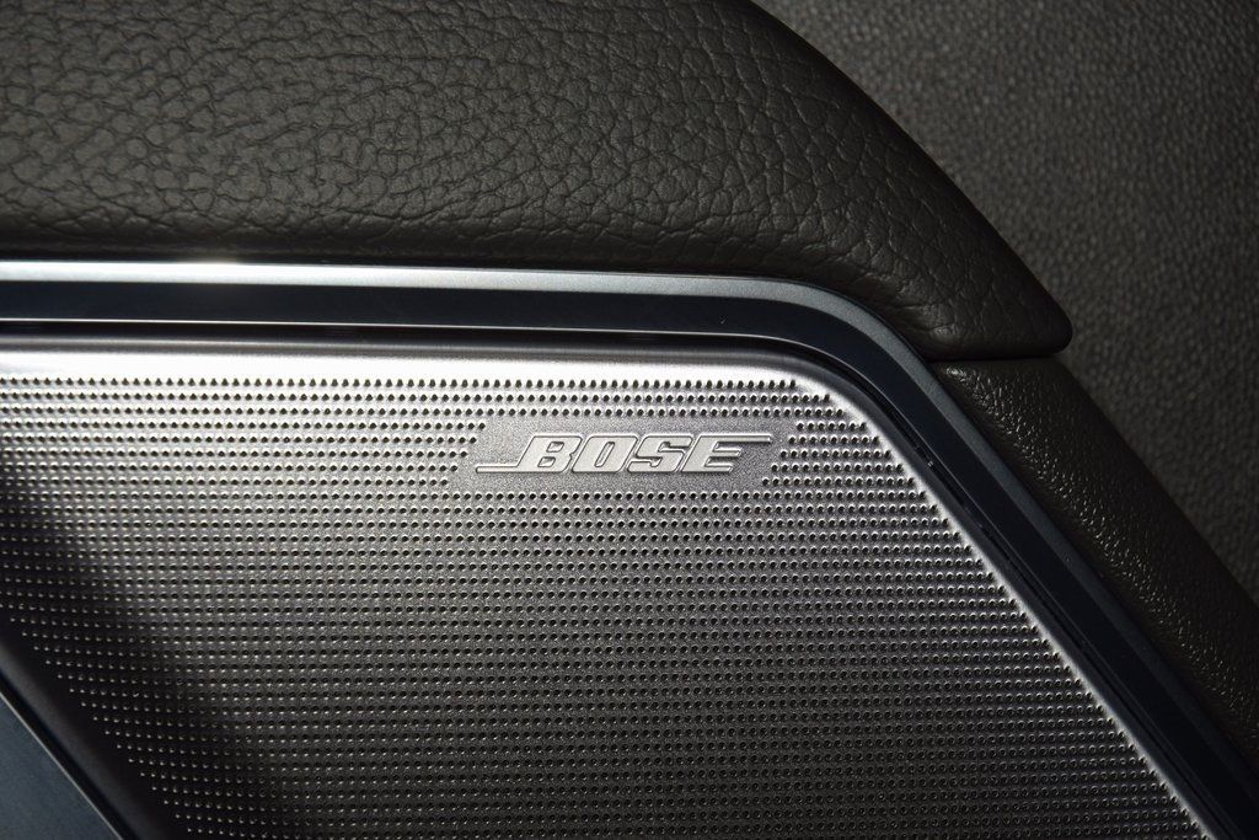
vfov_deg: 13.0
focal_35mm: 105
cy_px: 420
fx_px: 3672
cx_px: 630
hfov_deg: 19.5
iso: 100
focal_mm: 70
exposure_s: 1/125
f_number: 8
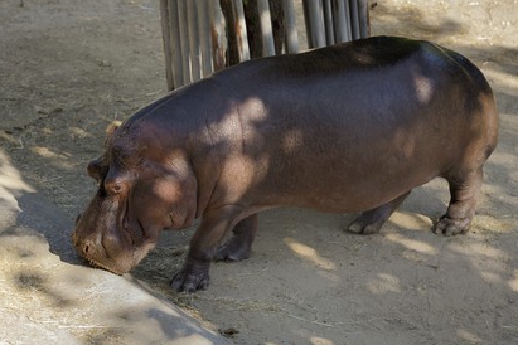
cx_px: 261
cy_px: 172
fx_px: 2791
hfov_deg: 10.6
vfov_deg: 7.1
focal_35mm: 194
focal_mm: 190
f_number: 4
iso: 200
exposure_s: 1/400
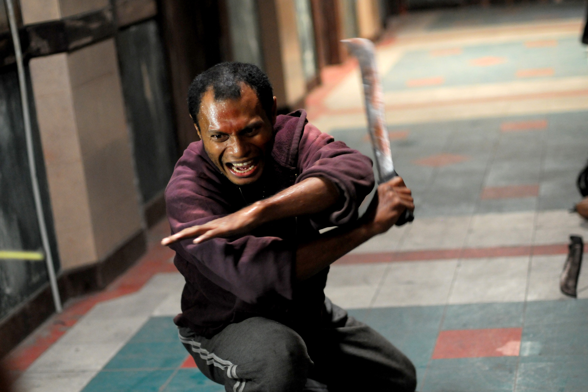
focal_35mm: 76
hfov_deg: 26.7
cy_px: 196
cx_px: 296
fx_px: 1241
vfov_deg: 17.9
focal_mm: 50
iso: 1250
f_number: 1.8
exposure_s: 1/160
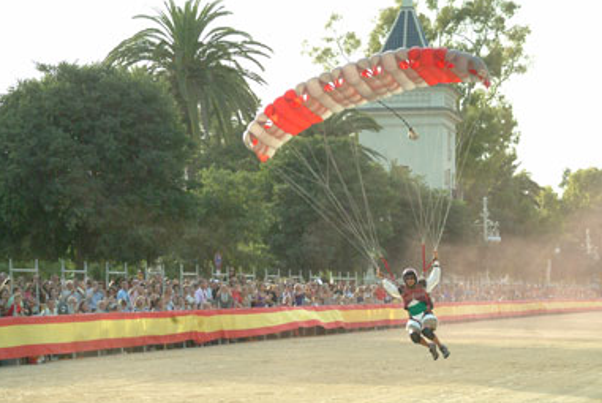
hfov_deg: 19.1
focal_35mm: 107
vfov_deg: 12.8
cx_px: 299
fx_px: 1791
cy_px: 205
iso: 1600
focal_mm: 68
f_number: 5.3
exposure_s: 1/3000
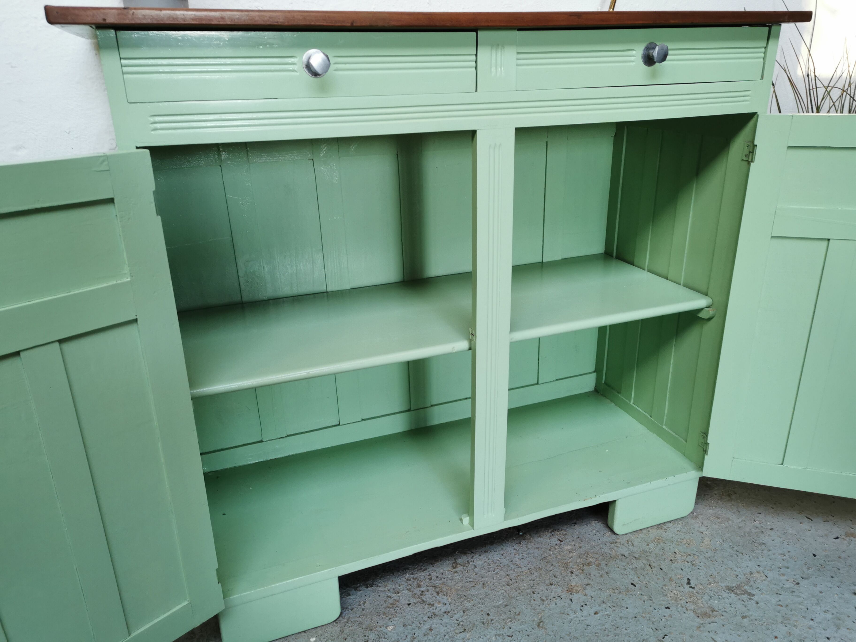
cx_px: 428
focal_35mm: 27
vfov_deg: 51.4
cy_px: 321
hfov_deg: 65.3
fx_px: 668
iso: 125
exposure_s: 1/50
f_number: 1.8
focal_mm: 5.58
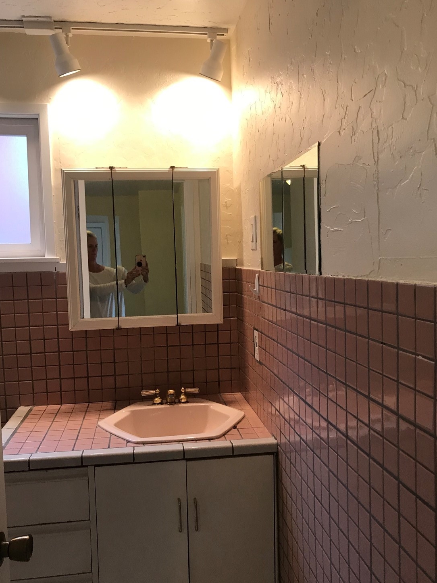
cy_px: 302
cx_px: 216
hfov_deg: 45.4
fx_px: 522
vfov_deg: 58.3
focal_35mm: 31
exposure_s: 1/30
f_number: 1.8
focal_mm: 3.99
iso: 32
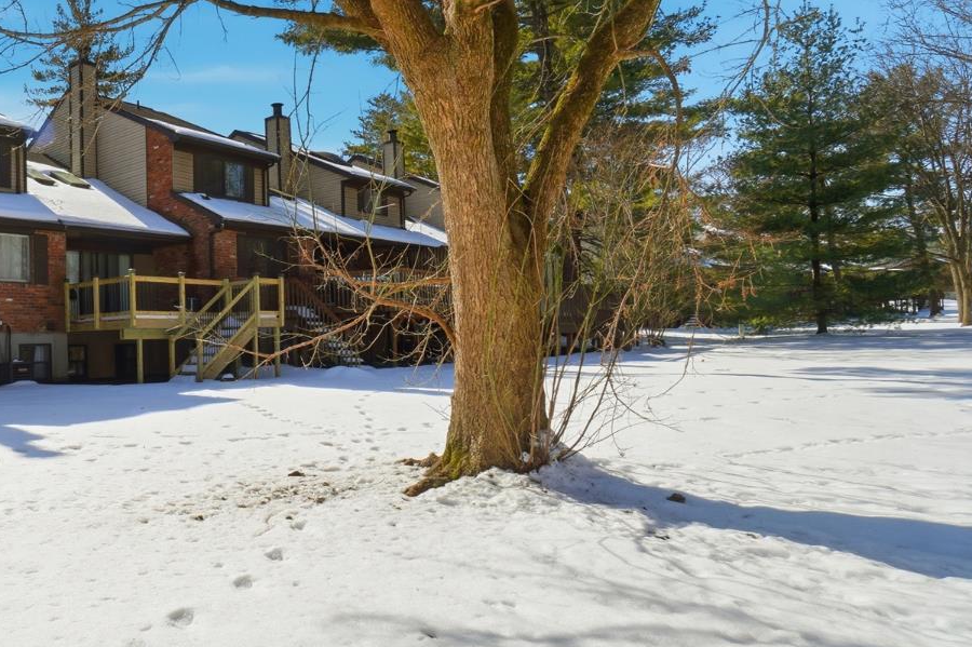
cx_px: 201
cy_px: 348
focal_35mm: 25
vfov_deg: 51.2
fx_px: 675
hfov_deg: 65.4
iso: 100
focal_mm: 10
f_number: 8
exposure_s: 1/2000
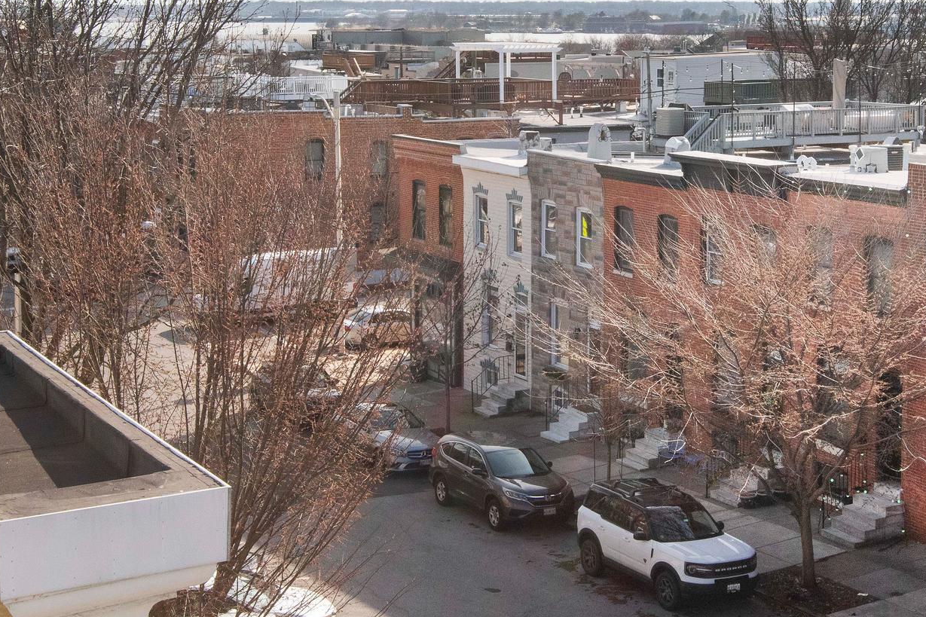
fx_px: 1672
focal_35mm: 65
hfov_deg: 30.9
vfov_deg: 20.7
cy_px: 131
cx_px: 548
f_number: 22
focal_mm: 26
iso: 800
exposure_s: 1/400
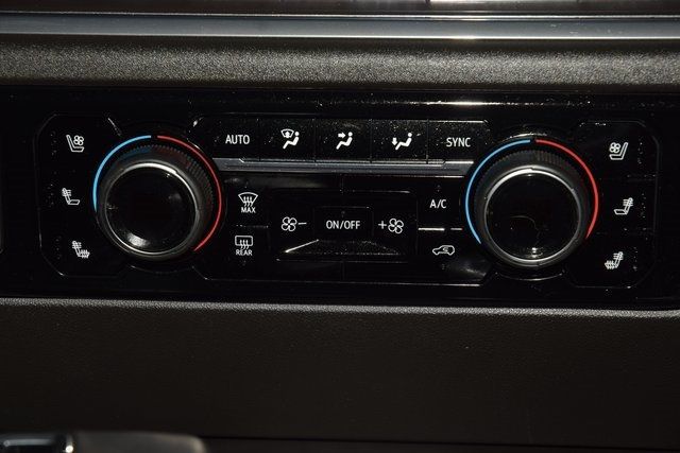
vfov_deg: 13.0
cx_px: 340
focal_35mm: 105
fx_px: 1984
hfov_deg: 19.5
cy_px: 226
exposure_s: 1/125
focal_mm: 70
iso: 100
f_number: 8
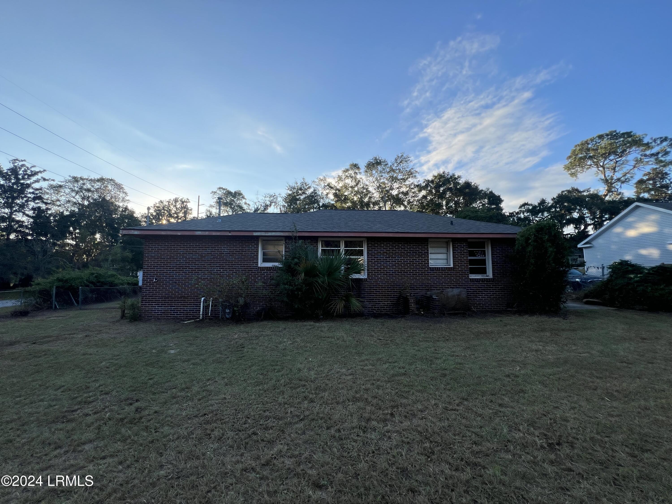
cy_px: 252
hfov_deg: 106.2
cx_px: 336
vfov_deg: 89.9
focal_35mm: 13
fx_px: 252
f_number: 1.8
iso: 32
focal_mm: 1.57
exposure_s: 1/727
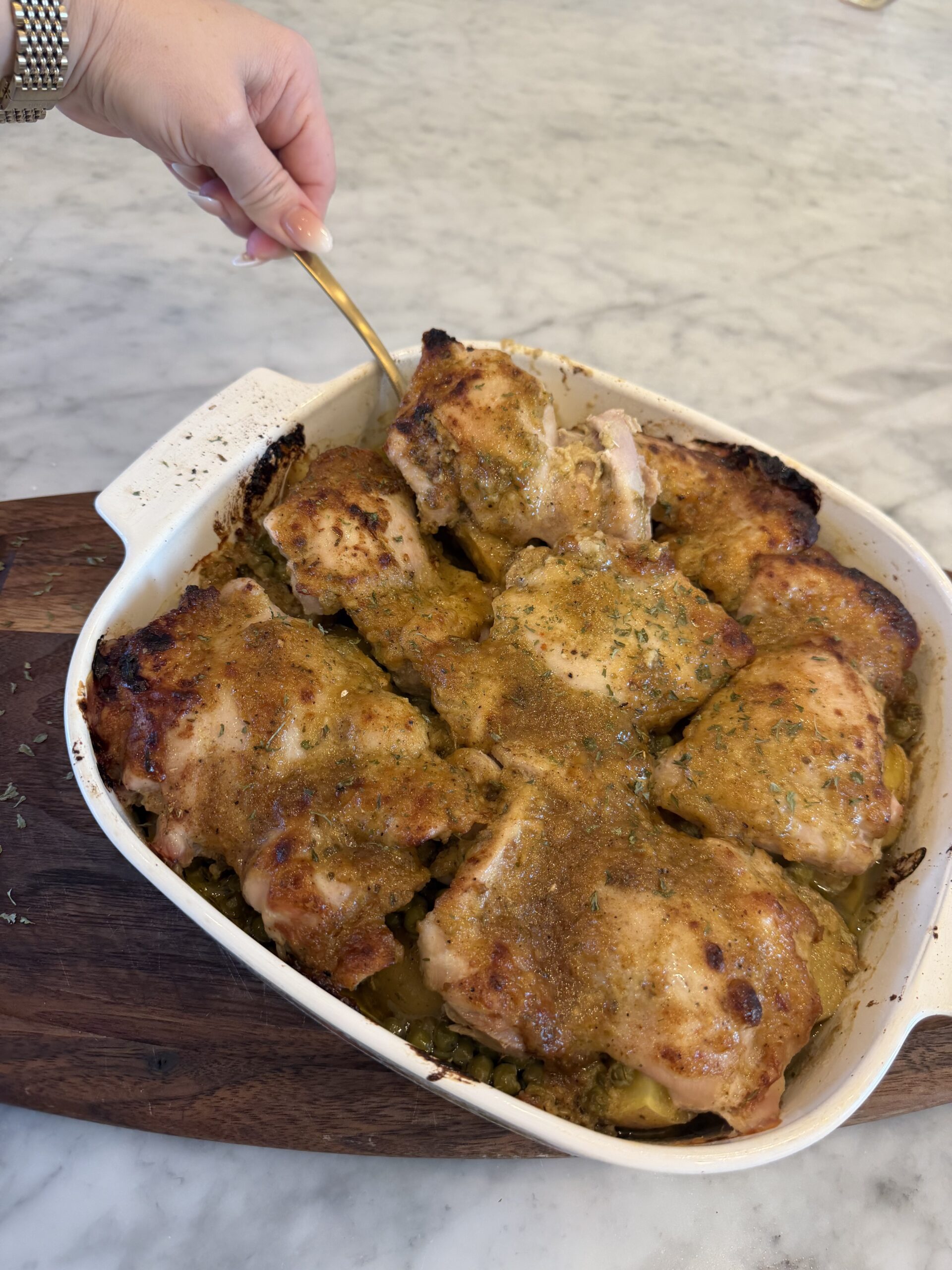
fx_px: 880
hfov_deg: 56.8
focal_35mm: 24
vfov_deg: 71.6
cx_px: 476
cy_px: 635
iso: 200
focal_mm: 6.76
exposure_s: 1/120
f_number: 1.78
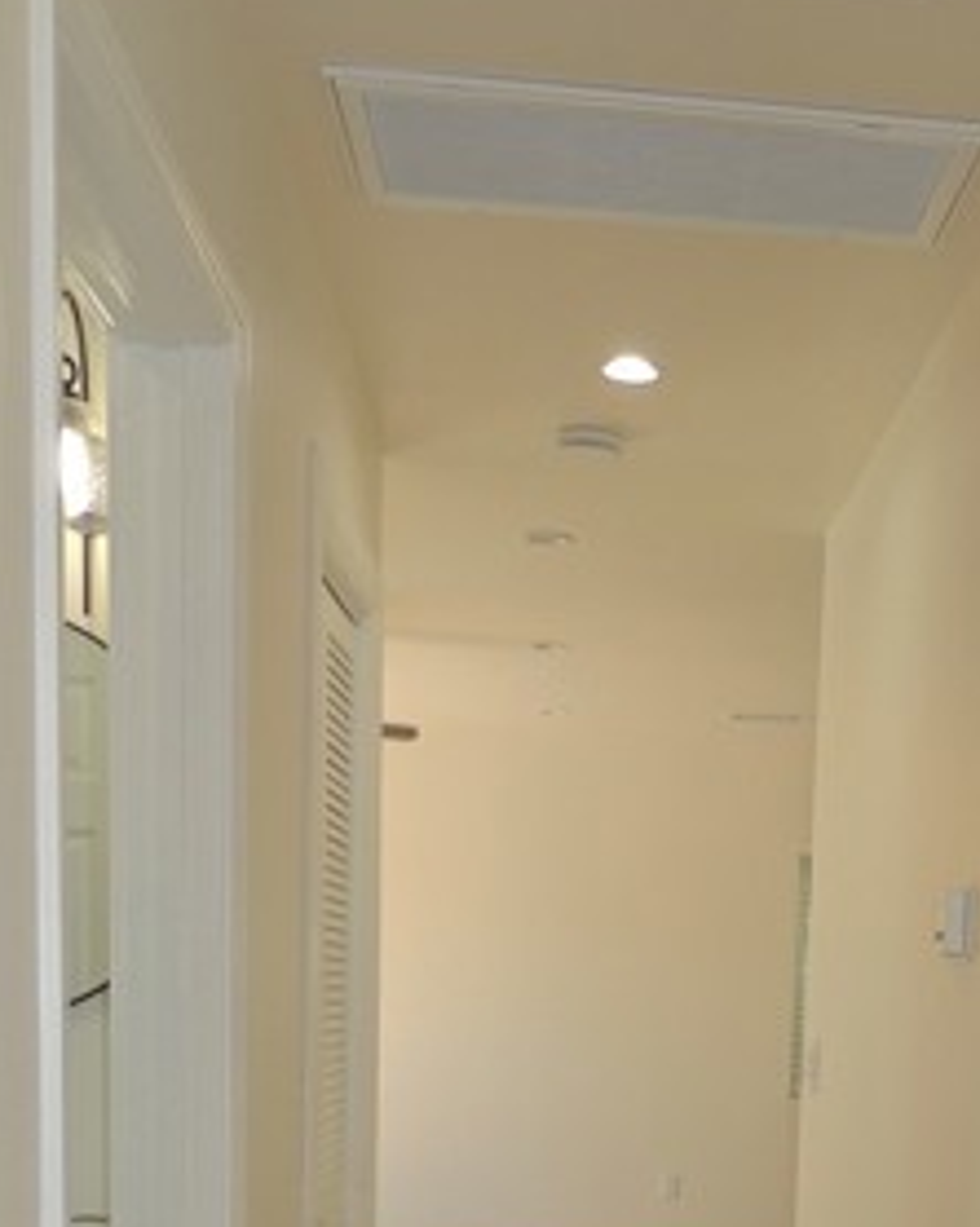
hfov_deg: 27.5
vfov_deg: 31.6
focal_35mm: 54
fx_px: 1960
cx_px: 777
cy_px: 1280
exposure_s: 1/60
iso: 100
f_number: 3
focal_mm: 4.3
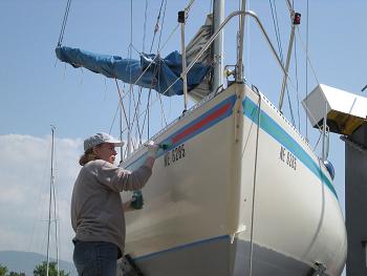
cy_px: 138
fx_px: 785
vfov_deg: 19.9
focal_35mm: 74
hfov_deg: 26.3
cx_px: 184
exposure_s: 1/287
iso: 64
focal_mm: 12.3
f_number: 6.5
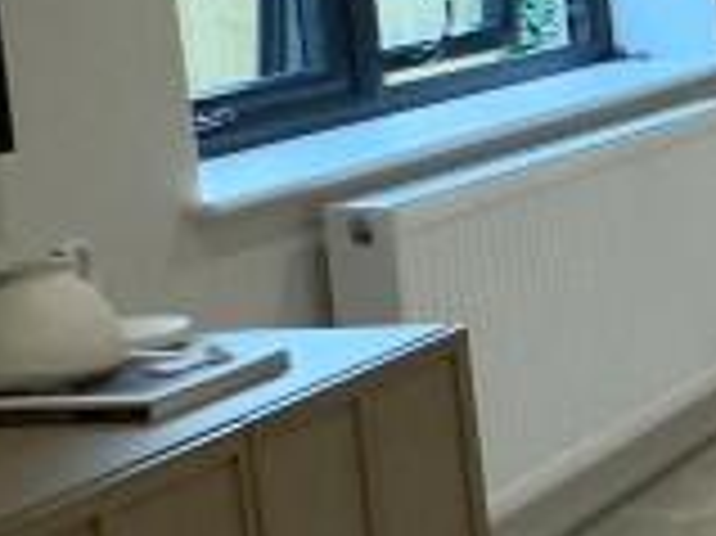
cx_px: 1968
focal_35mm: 90
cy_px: 77
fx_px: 1860
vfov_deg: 16.2
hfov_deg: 12.7
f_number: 2.2
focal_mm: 2.22
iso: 320
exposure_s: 1/50
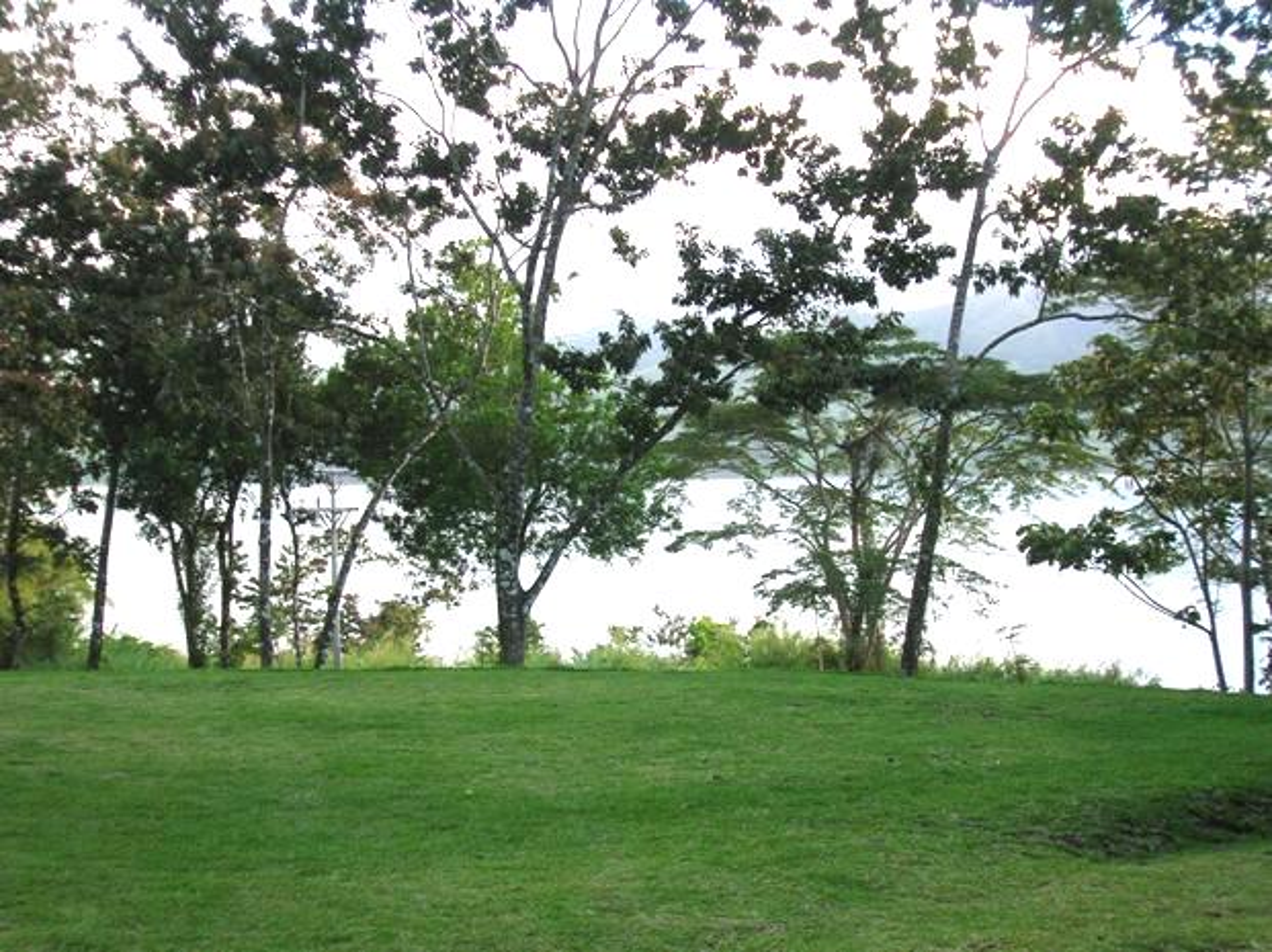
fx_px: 2130
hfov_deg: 33.2
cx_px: 636
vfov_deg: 25.2
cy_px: 476
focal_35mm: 58
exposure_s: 1/60
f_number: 3.5
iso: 50
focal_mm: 9.7
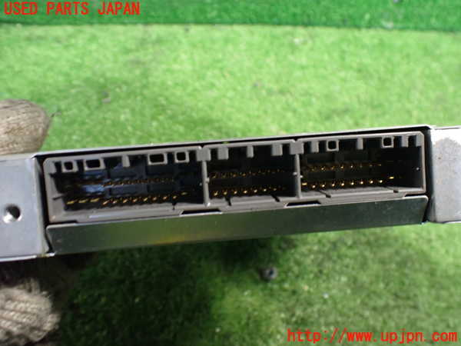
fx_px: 400
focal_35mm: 30
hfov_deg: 60.0
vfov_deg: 46.8
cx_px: 230
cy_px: 173
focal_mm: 5.4
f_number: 2.3
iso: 1000
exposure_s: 1/30
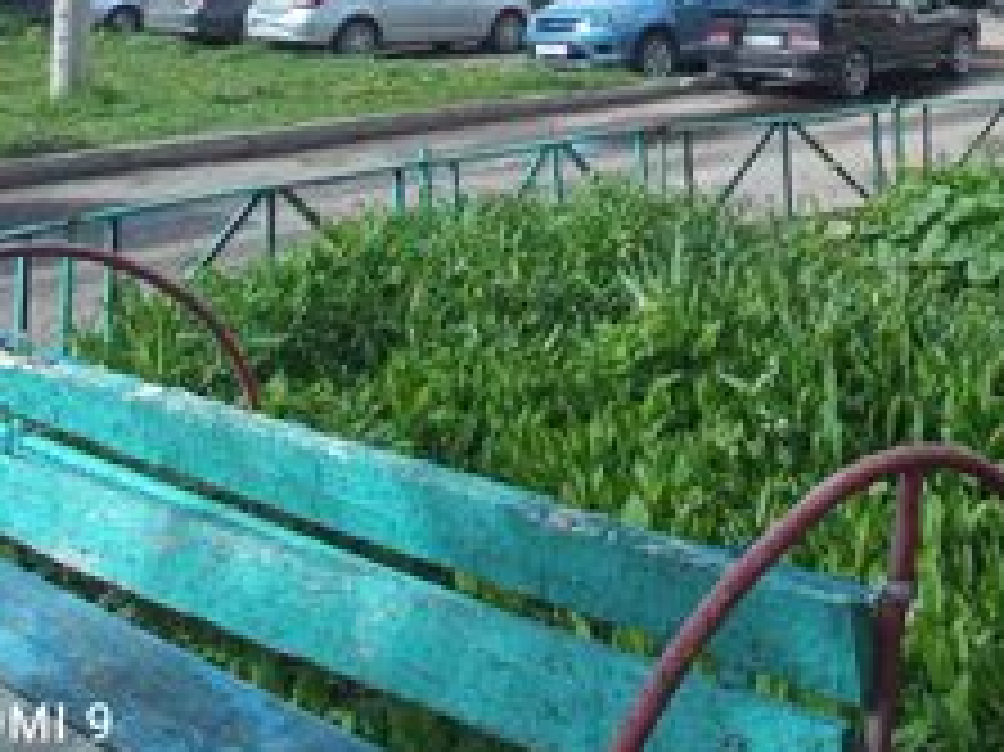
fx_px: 1246
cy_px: -176
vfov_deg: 28.6
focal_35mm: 43
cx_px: 860
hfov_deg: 41.2
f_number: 2.2
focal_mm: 1.65
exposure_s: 1/4000
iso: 320
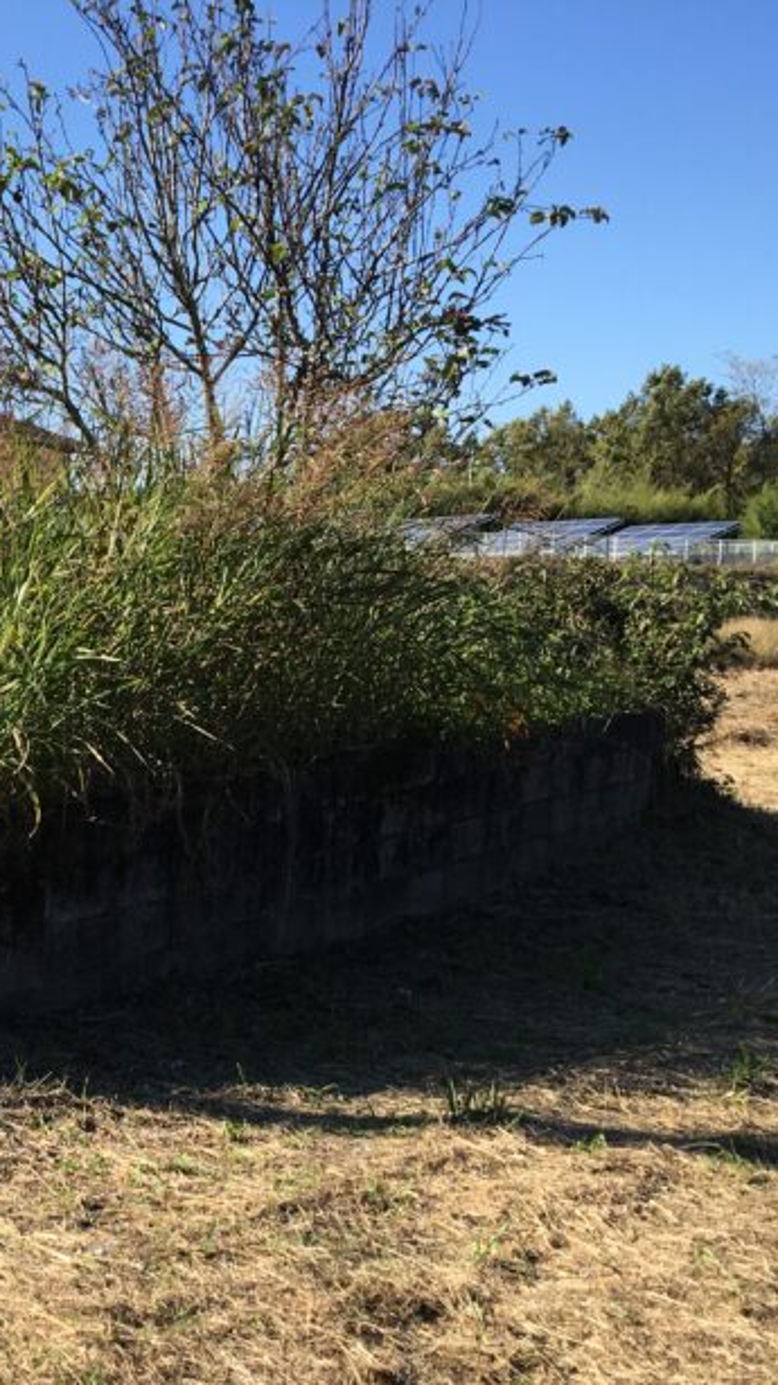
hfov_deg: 22.0
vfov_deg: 38.9
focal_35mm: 53
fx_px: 1945
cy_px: 870
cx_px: 50
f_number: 2.2
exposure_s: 1/1115
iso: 25
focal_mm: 4.15
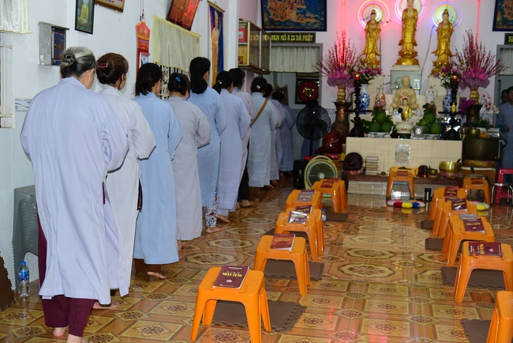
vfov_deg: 29.3
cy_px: 172
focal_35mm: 46
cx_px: 256
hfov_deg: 42.7
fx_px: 656
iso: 320
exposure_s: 1/60
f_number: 4
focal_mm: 46
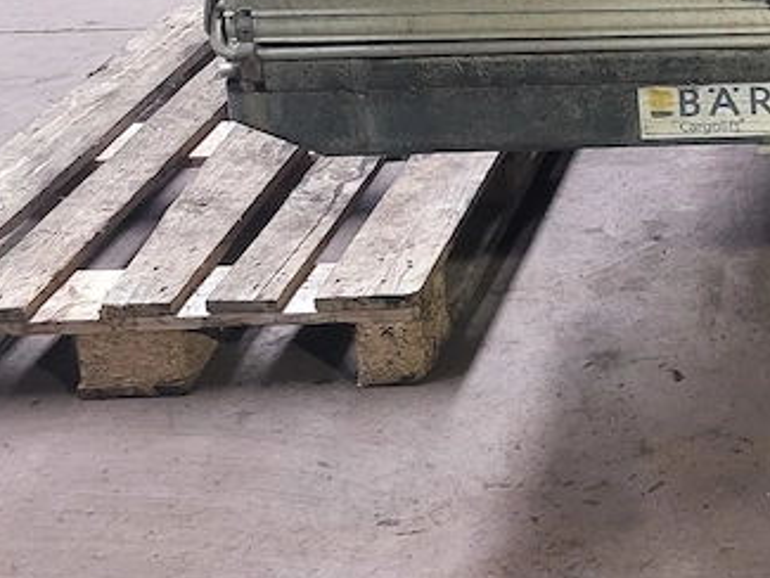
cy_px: -2
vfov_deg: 18.0
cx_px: 1161
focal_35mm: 80
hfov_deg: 20.7
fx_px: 1780
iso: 500
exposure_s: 1/50
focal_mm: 5.4
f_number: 1.8
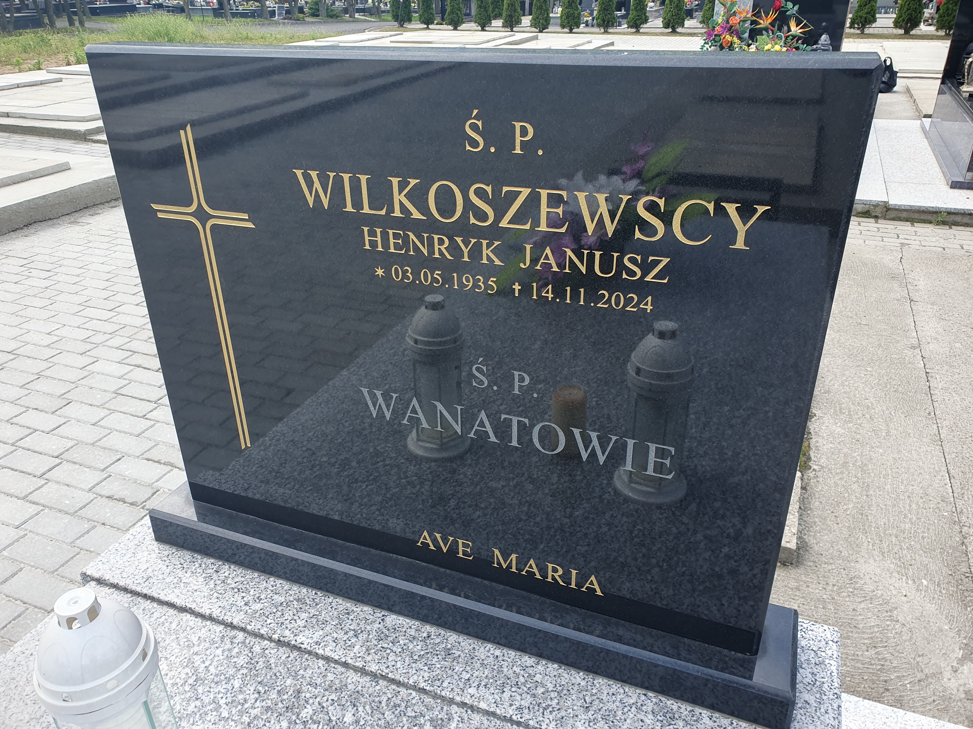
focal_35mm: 26
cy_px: 364
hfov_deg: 67.3
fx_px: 731
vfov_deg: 53.1
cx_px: 486
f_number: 2.4
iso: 50
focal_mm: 4.32
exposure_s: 1/447
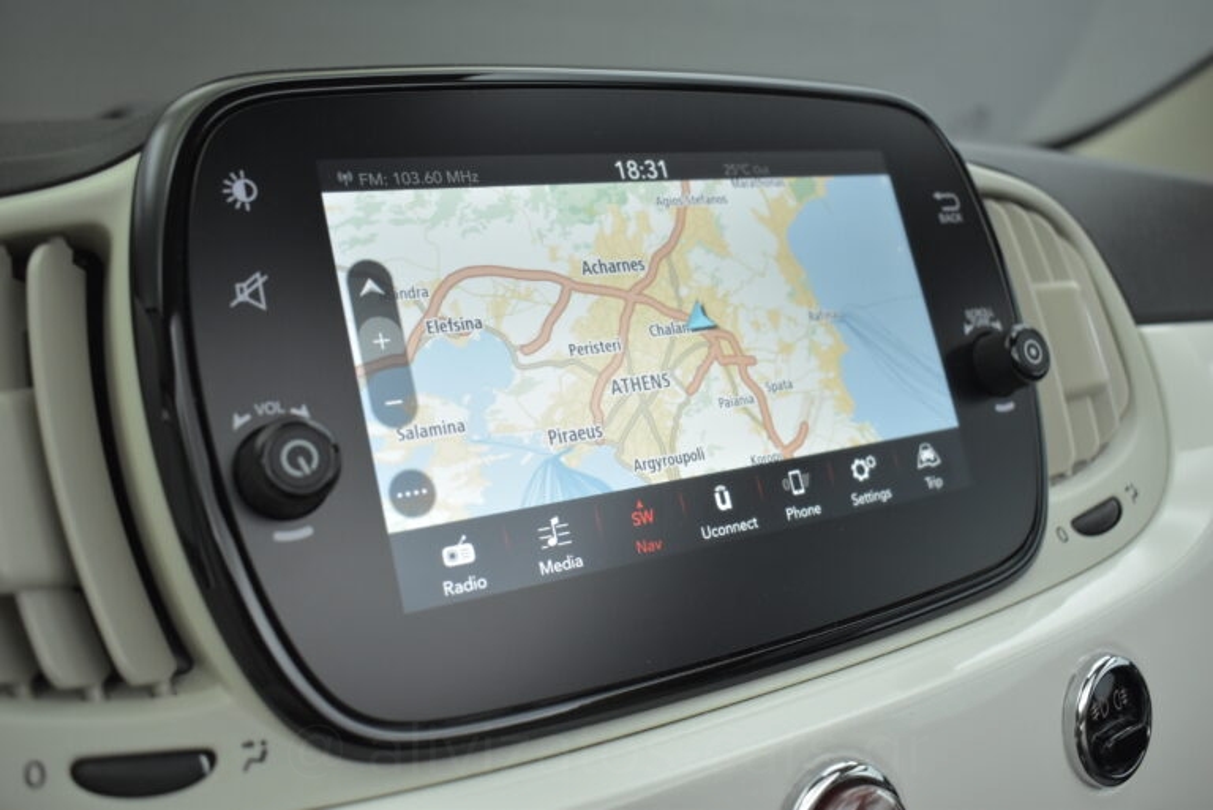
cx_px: 606
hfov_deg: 55.1
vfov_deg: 38.4
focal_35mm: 34
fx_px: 1163
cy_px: 405
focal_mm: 23
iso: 1600
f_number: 3.8
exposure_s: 1/250
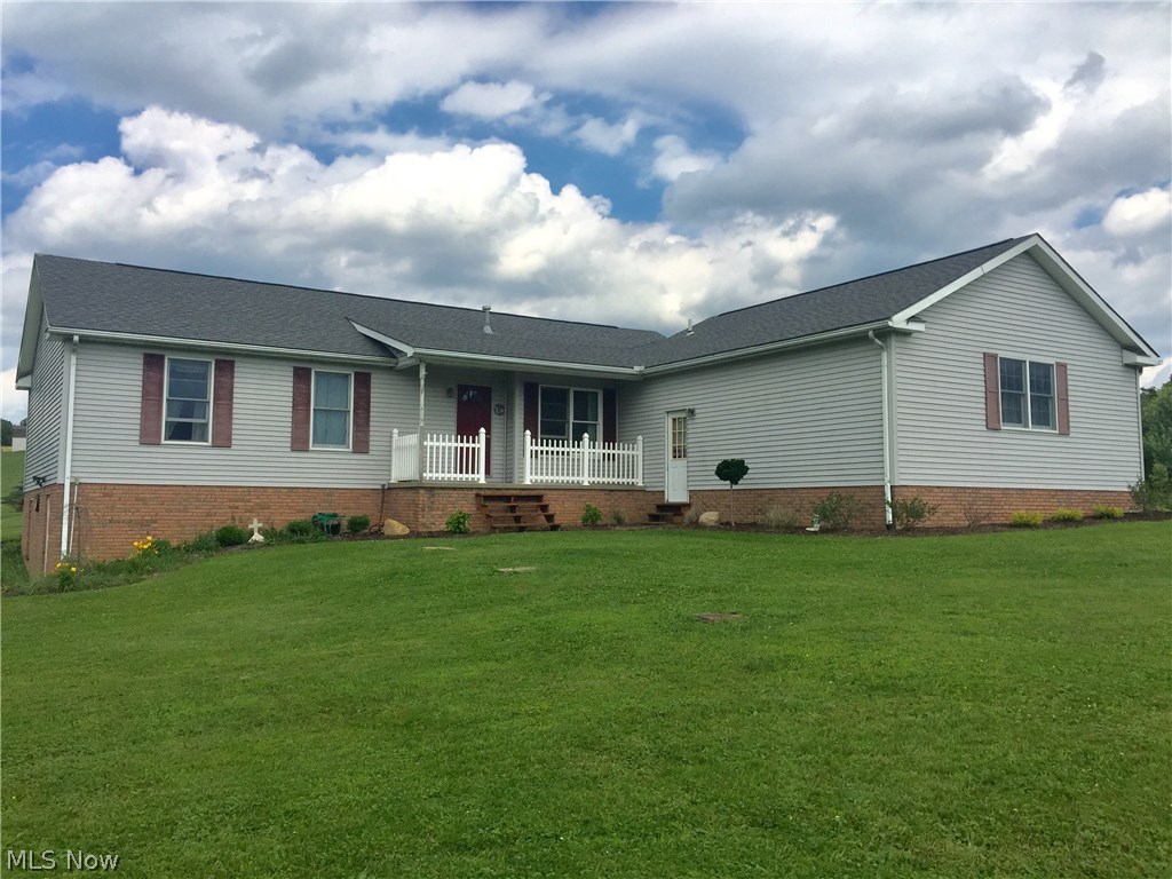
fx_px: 982
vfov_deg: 48.2
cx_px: 586
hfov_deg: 61.7
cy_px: 440
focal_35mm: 29
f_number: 2.2
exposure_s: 1/3049
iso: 32
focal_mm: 4.15
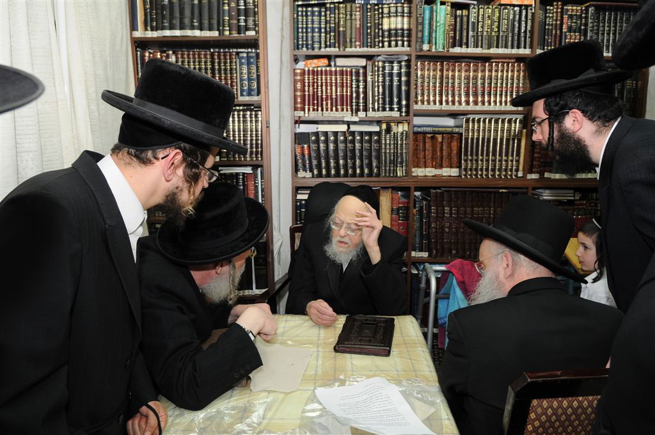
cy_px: 218
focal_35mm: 26
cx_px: 328
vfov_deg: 50.3
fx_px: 463
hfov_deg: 70.5
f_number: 4.5
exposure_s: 1/100
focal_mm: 17
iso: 320
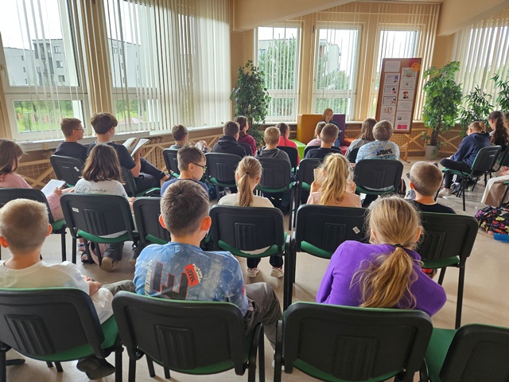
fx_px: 338
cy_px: 191
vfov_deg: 58.9
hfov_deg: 73.9
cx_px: 254
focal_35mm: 23
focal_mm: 5.4
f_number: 1.8
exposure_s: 1/100
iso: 160
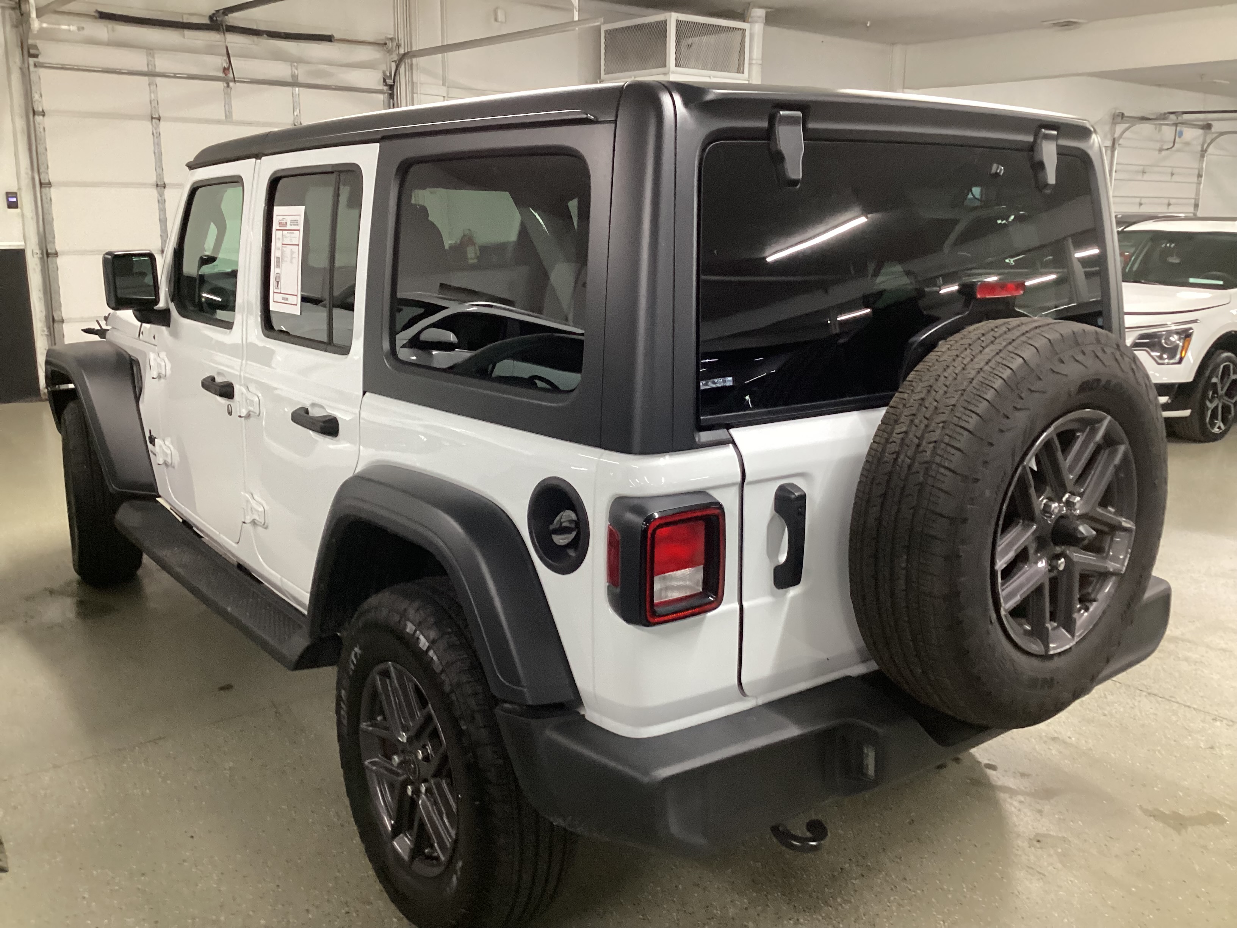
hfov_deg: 58.4
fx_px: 1108
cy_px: 464
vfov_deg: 45.4
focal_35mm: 31
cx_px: 618
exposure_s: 1/40
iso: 320
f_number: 2.4
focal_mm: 3.3
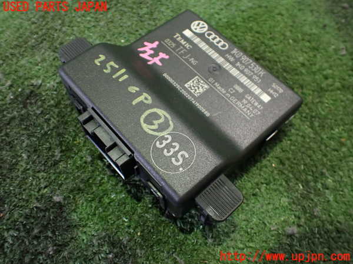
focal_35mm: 30
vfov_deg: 46.8
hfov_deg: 60.0
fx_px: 306
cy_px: 132
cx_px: 176
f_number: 2.3
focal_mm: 5.4
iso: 800
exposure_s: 1/40
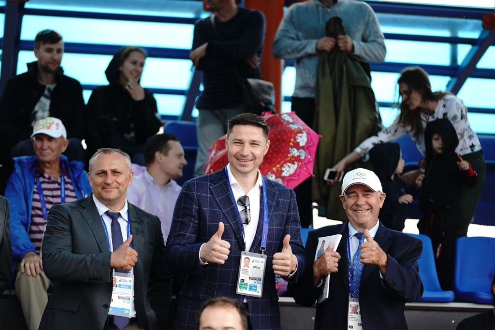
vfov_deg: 11.7
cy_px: 165
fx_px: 1609
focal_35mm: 117
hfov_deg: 17.5
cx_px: 248
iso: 400
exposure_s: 1/1000
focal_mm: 117
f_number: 2.8
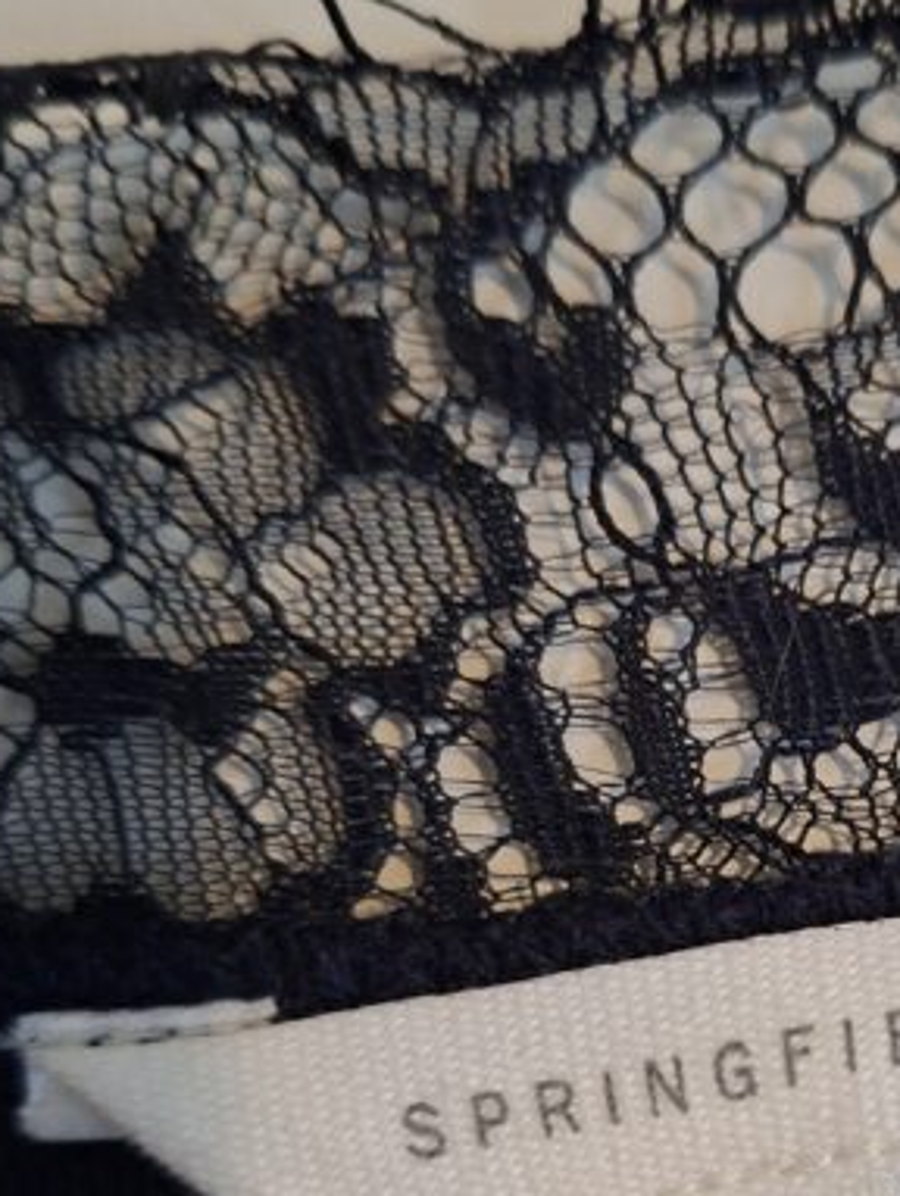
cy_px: 921
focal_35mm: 48
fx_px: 1661
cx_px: 847
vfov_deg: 38.4
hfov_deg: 28.8
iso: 1000
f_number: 1.8
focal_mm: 5.54
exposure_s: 1/25
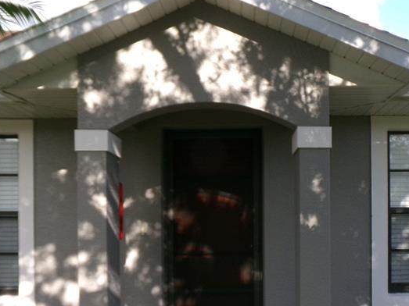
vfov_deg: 30.3
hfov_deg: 40.3
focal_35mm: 47
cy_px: 232
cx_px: 239
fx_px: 555
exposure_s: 1/60
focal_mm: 4.3
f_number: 11.07
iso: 189
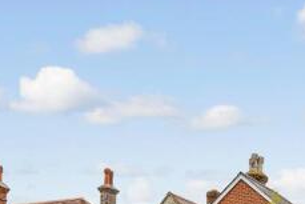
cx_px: 206
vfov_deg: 17.9
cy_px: 315
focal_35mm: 67
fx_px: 568
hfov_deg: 29.8
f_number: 8
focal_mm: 10
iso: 400
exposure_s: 1/200
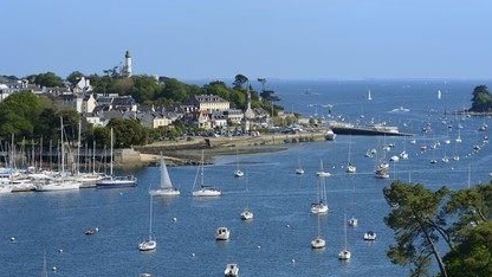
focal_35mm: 127
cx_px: 245
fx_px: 1657
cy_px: 155
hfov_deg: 16.9
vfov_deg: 9.5
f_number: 11
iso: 200
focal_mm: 120
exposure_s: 1/320
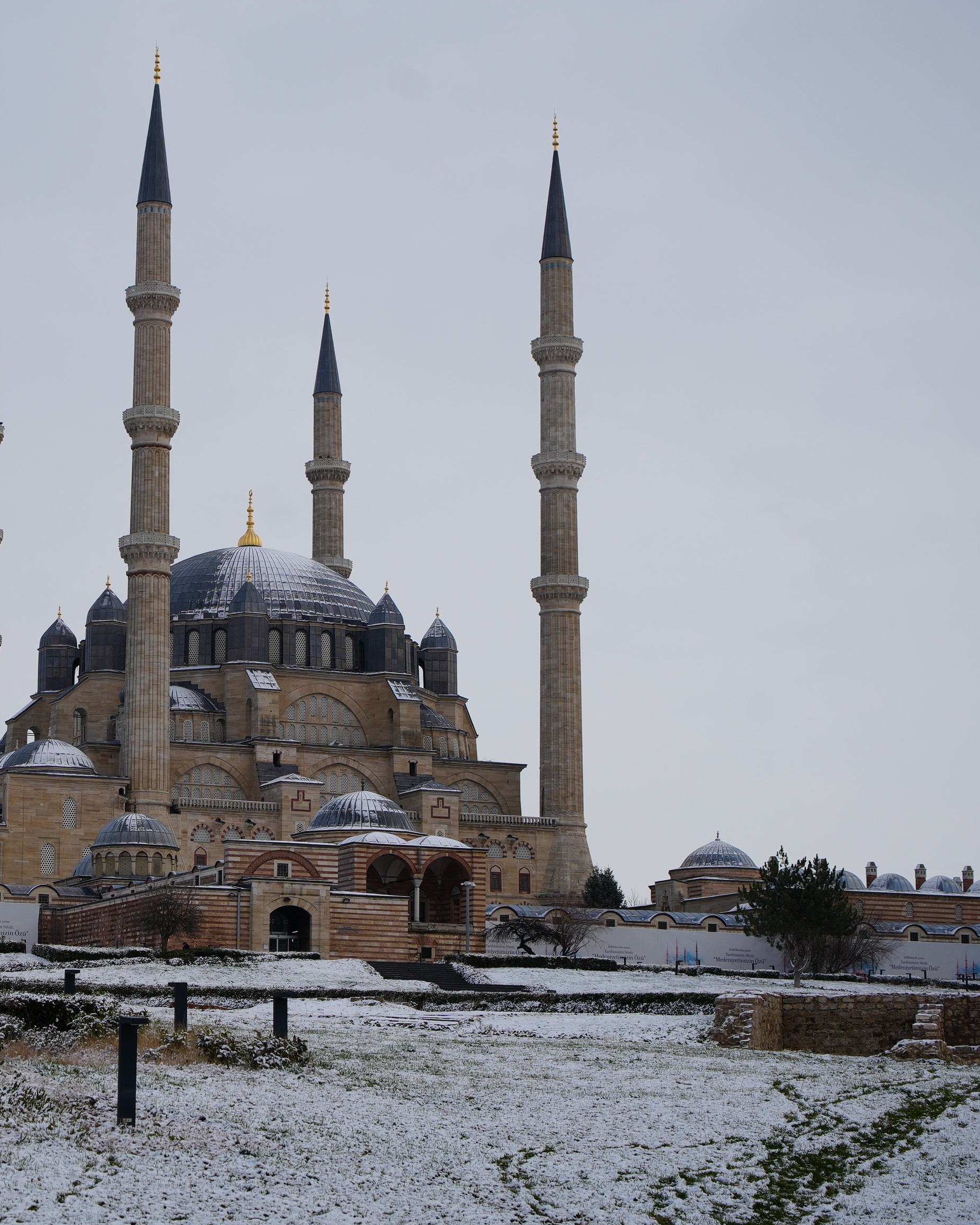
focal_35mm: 75
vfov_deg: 25.4
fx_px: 2719
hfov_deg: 20.2
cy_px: 611
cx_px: 212
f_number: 5
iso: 100
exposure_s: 1/800
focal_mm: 53
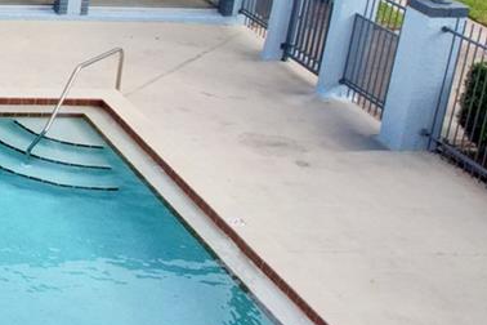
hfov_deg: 17.2
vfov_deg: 14.6
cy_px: 58
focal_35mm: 93
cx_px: -434
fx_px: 1258
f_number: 2.8
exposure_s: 1/3200
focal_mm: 8.38
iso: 400
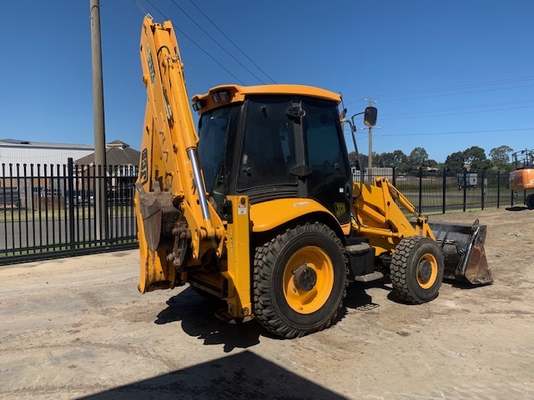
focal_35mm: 26
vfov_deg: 53.1
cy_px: 200
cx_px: 267
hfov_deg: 67.3
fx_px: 401
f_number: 1.8
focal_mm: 4.25
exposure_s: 1/2545
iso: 25
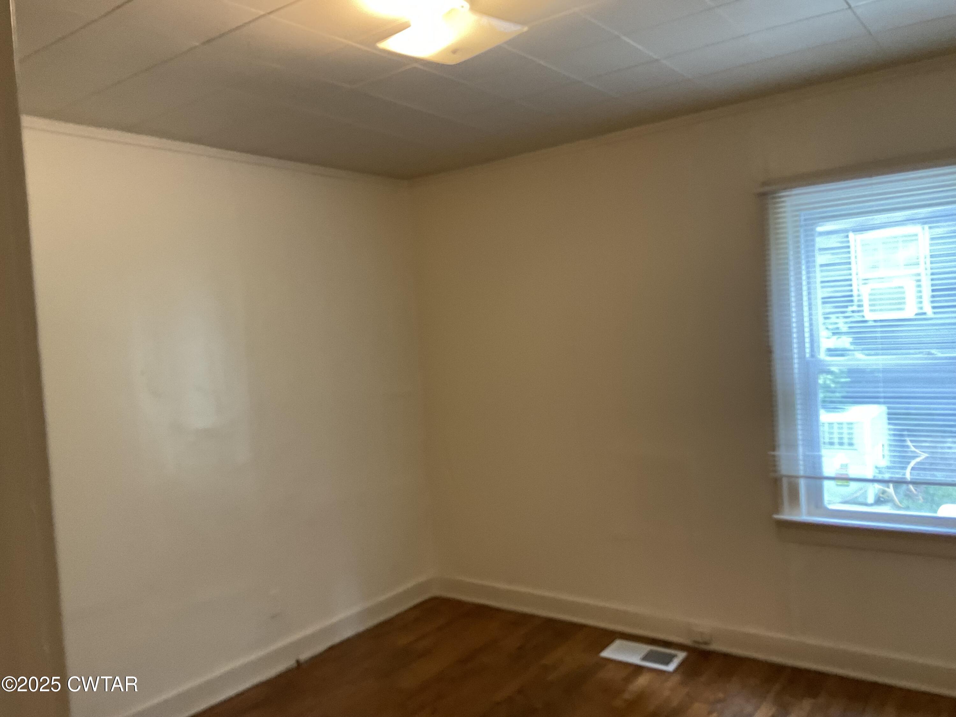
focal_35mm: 29
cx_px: 478
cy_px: 358
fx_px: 801
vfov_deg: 48.2
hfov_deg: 61.7
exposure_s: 1/60
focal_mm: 3
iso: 125
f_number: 1.8
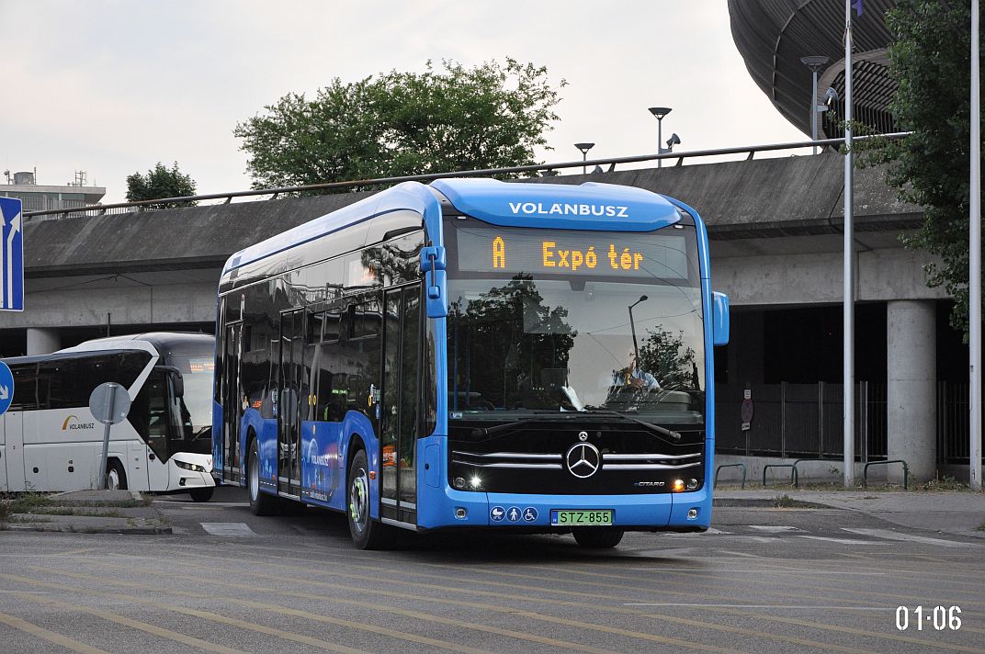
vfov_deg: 18.1
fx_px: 2050
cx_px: 492
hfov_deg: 27.0
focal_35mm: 75
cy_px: 327
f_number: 5
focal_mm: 50
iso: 800
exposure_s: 1/800
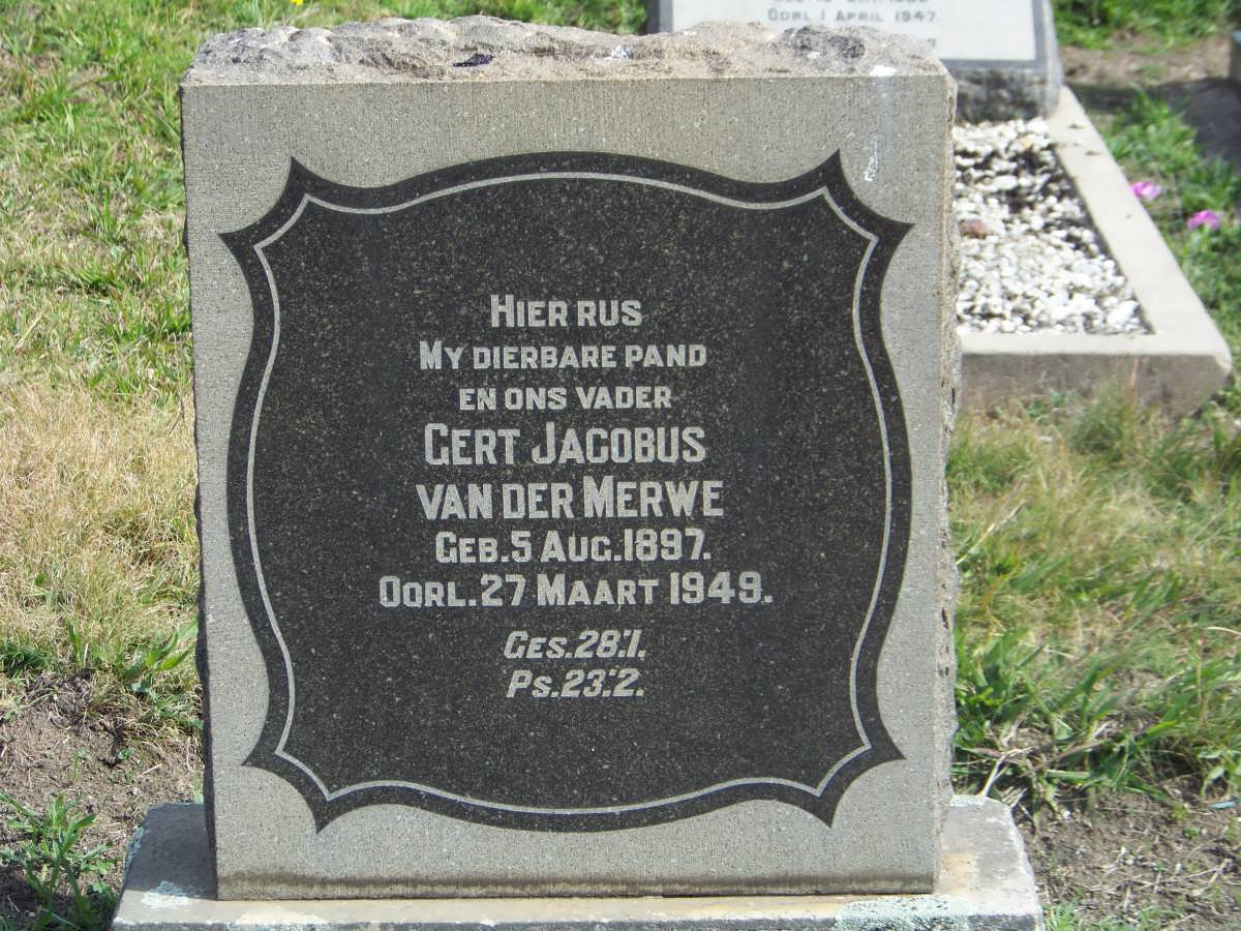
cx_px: 620
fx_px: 3800
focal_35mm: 106
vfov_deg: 14.0
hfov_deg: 18.5
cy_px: 466
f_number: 3.2
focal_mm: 17.6
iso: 64
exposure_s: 1/500
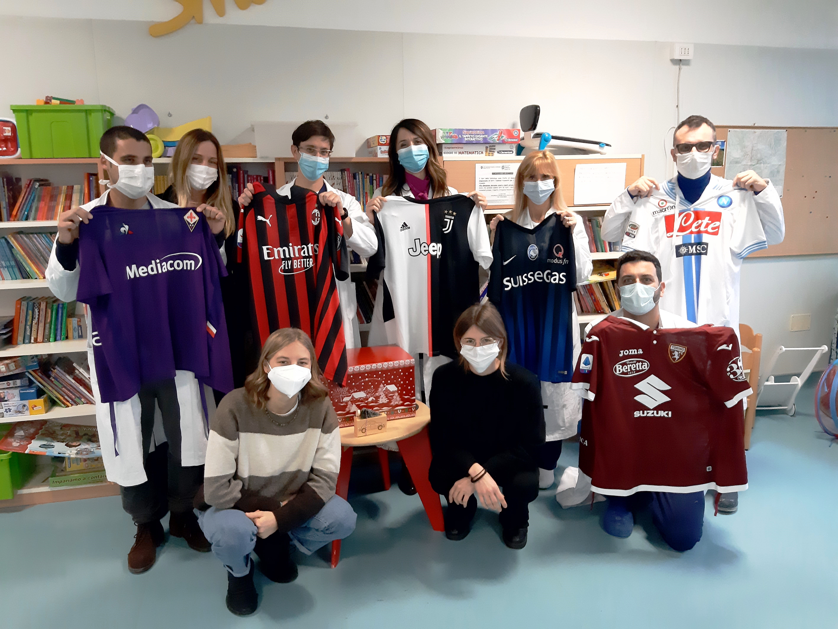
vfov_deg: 51.4
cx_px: 419
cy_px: 314
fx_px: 654
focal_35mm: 27
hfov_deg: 65.3
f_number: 1.7
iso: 400
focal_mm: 3.93
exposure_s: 1/25
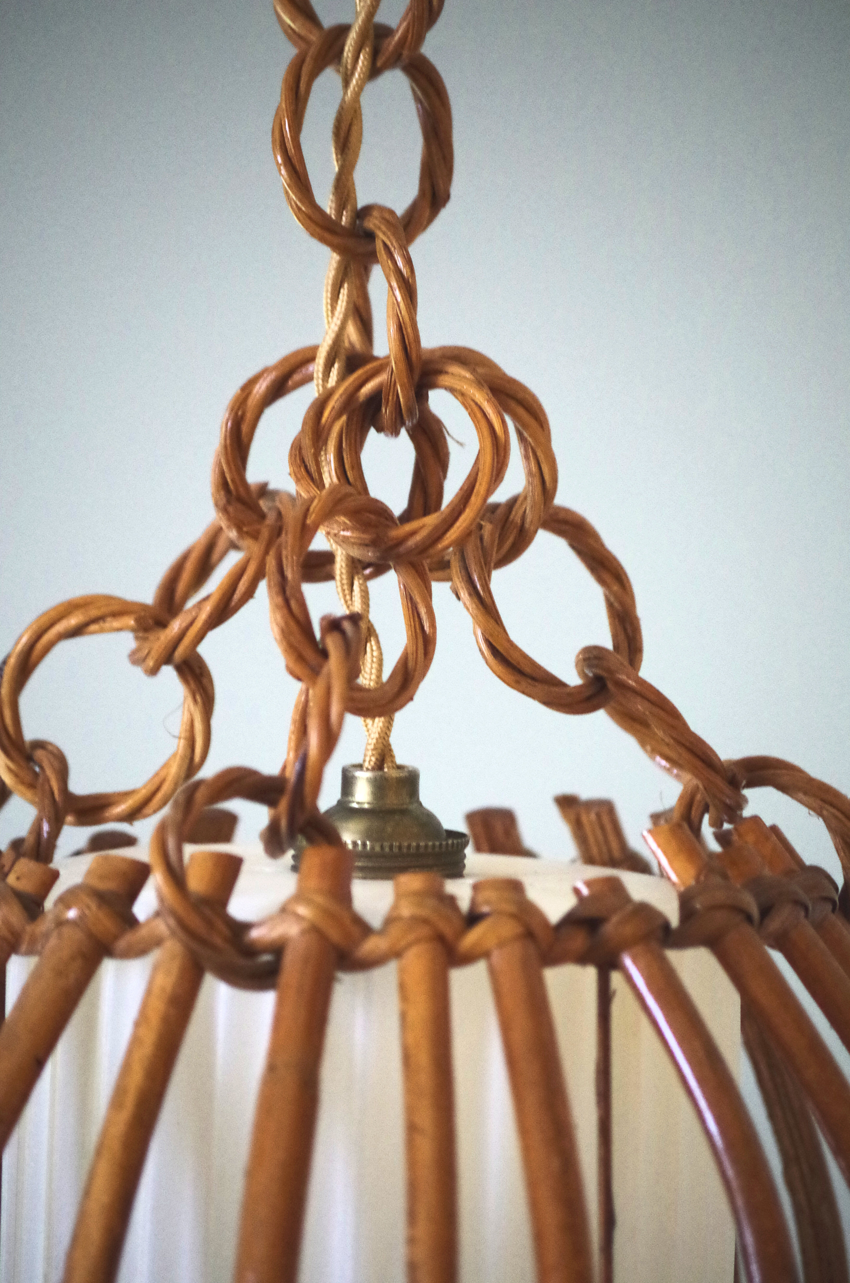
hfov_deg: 6.1
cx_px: 425
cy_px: 642
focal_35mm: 225
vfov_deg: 9.2
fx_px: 8004
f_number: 5.6
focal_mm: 150
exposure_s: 1/160
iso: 3200
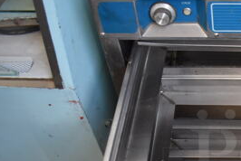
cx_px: 258
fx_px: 416
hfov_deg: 29.5
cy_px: 151
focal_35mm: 62
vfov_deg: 21.4
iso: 1400
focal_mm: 18
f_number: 3.5
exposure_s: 1/125
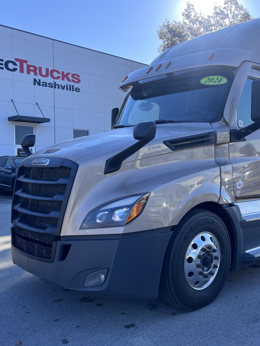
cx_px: 177
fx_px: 351
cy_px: 173
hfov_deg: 40.1
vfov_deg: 52.6
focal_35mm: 35
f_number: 1.5
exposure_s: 1/1147
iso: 50
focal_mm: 5.7
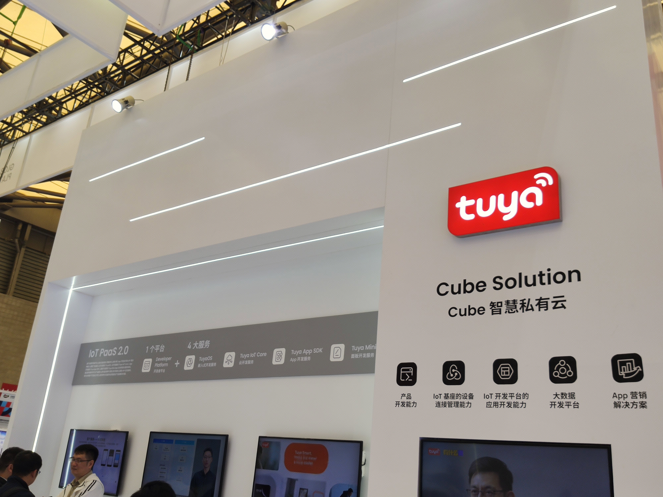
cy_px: 248
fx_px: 594
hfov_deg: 58.4
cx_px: 332
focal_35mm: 31
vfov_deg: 45.4
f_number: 1.75
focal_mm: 4.75
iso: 112
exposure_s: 1/111
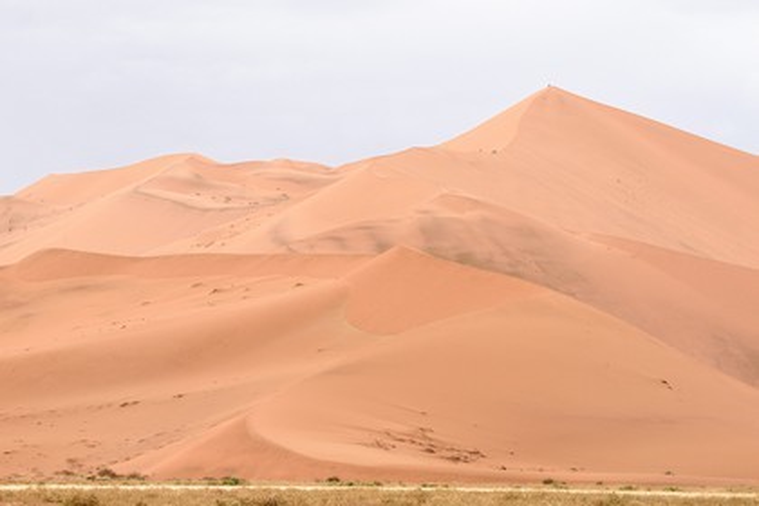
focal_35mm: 155
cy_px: 253
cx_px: 380
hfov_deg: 13.2
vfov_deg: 8.9
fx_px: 3268
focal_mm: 155
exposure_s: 1/1250
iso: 800
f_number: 8
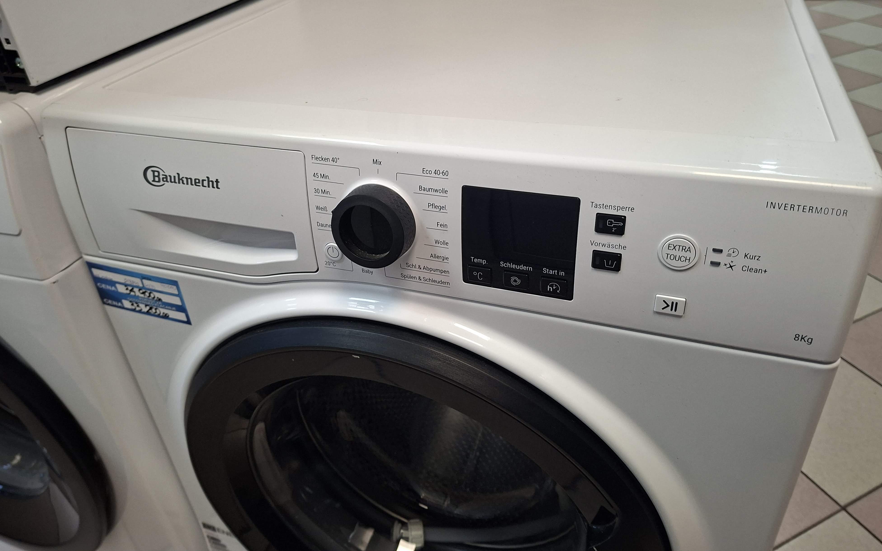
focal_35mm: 25
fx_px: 601
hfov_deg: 72.5
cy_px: 231
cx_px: 445
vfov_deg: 49.1
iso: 200
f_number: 1.8
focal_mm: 5.54
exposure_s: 1/50
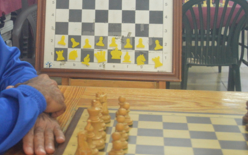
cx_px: 4
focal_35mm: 76
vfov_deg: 17.0
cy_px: 31
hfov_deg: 25.8
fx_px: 514
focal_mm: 22
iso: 1400
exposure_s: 1/80
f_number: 4.5
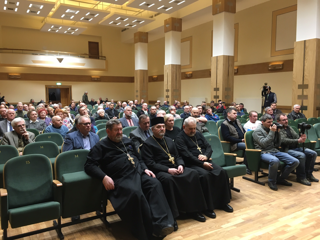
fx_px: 268
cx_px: 160
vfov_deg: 48.2
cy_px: 120
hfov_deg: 61.7
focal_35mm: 29
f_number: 2.2
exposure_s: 1/33
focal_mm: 4.15
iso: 100
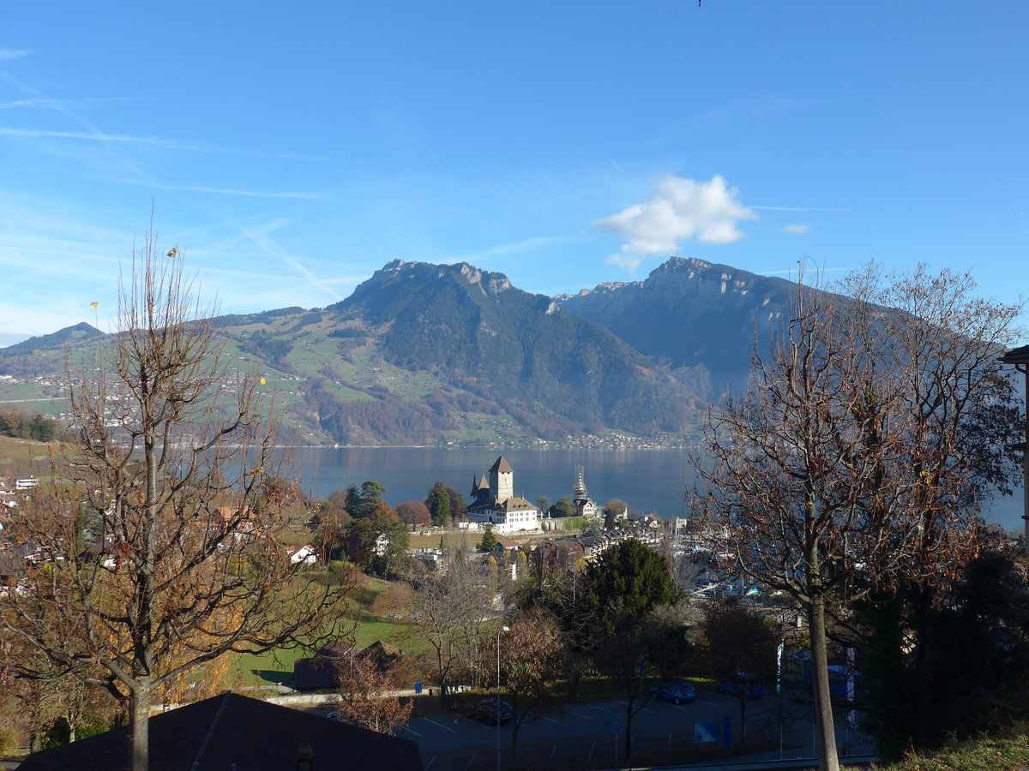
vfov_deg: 41.8
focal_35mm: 34
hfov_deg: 54.0
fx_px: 1011
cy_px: 386
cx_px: 514
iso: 80
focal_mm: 7
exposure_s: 1/800
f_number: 2.8
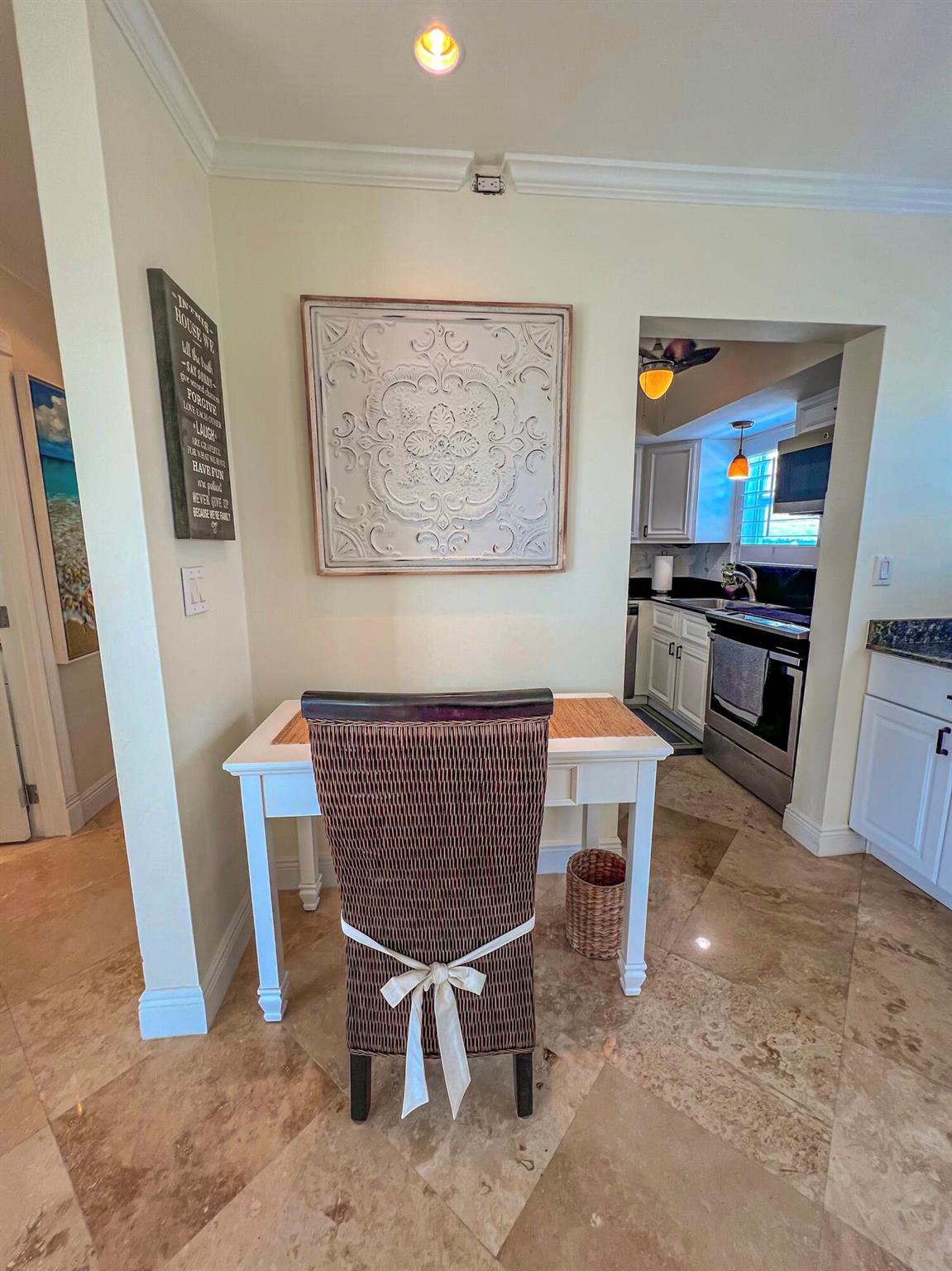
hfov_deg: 89.9
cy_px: 636
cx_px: 476
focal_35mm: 13
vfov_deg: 106.2
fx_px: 477
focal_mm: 1.57
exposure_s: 1/120
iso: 50
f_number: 1.8
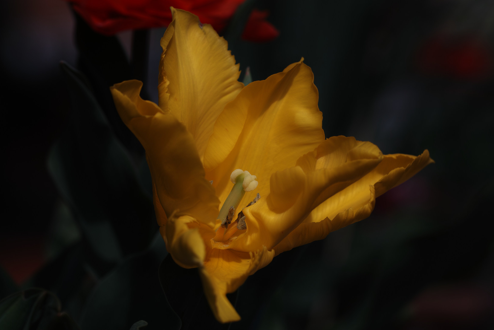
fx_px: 3197
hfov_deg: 8.8
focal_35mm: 233
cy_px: 170
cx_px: 255
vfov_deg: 5.9
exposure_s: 1/800
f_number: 8
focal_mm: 150
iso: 100
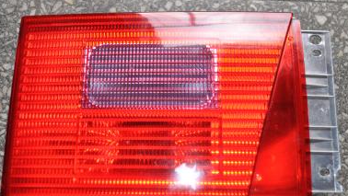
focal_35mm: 54
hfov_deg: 38.5
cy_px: 98
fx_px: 499
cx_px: 162
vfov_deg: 22.3
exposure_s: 1/125
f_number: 4.2
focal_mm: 26
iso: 360
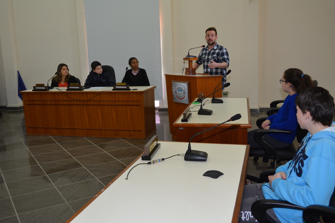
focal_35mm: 36
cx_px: 168
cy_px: 112
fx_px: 335
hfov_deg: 53.1
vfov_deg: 36.9
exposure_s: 1/60
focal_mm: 24
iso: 500
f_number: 4
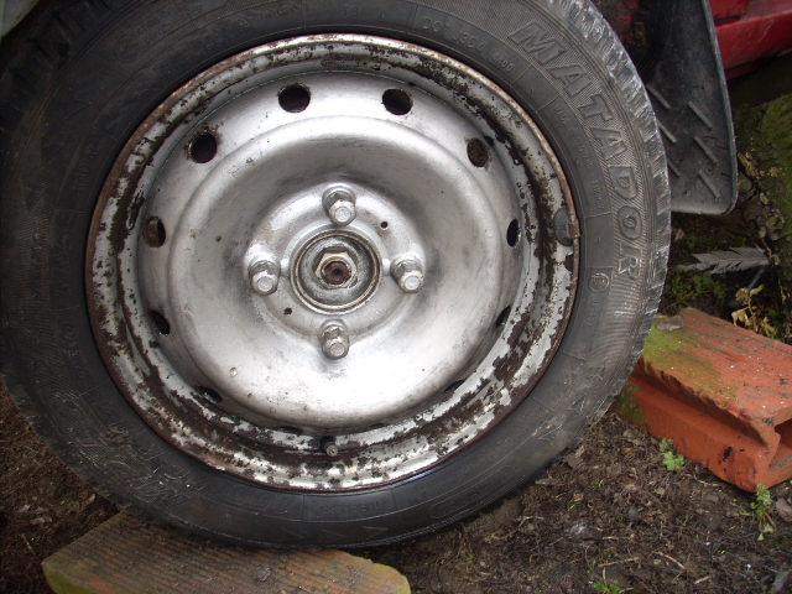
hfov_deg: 50.1
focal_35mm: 37
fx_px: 847
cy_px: 297
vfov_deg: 38.7
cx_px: 396
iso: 64
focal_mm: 6.2
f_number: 2.8
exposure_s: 1/30
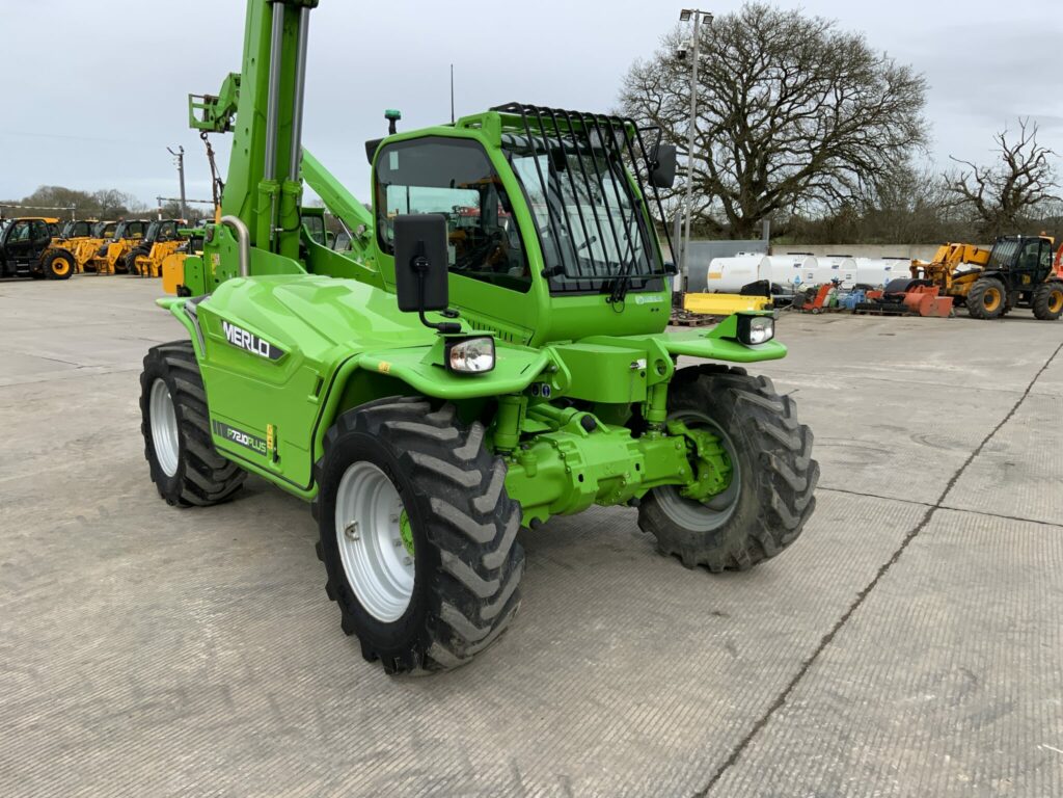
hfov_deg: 61.7
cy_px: 399
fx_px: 891
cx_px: 532
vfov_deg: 48.2
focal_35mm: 29
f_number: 1.8
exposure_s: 1/781
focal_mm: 3
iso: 16
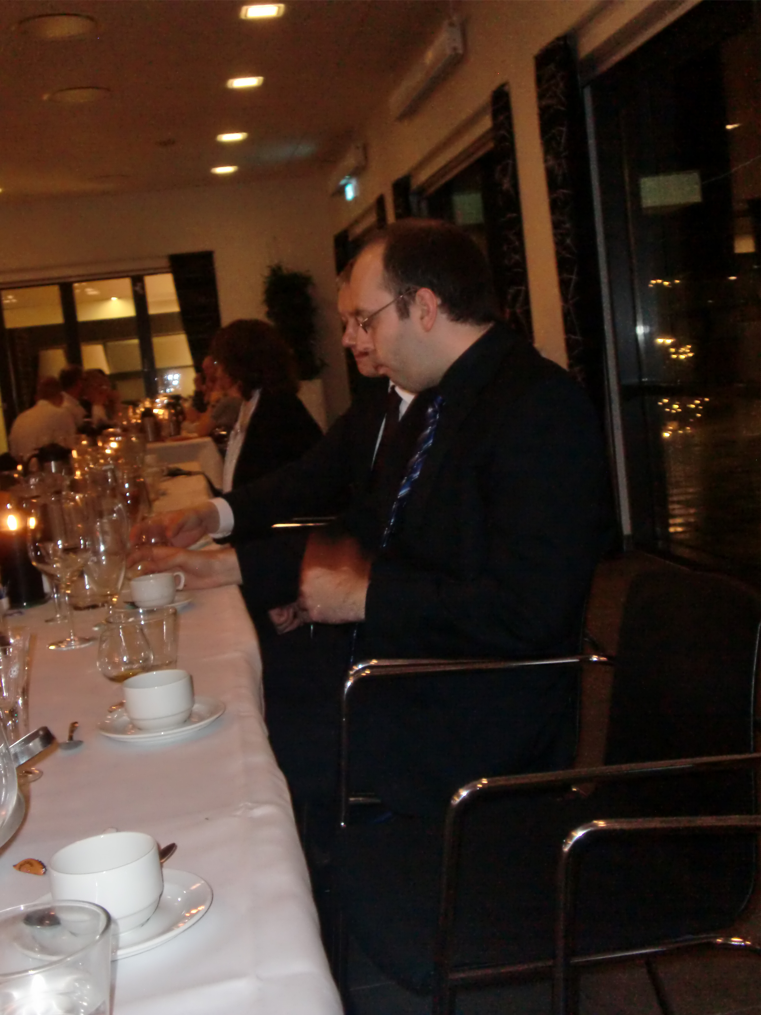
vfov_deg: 42.9
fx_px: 1290
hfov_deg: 32.9
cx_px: 380
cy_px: 508
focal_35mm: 44
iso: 400
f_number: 3.4
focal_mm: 7.91
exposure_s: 1/15
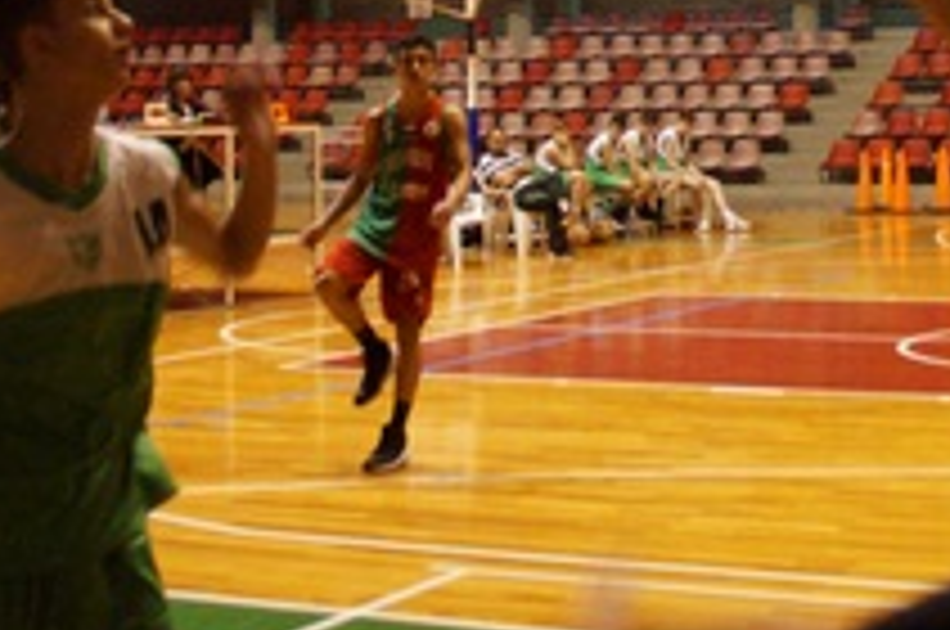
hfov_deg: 24.4
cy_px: -189
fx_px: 2161
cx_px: 747
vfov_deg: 15.8
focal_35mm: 82
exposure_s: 1/80
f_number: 4
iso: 3200
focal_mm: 18
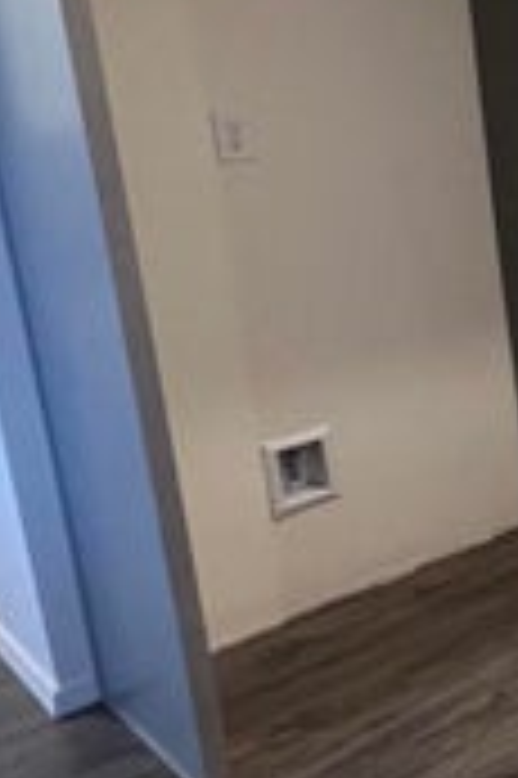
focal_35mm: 50
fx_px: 1081
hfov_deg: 17.8
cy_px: 229
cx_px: 1063
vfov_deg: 38.9
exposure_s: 1/60
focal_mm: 1.57
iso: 250
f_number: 1.8
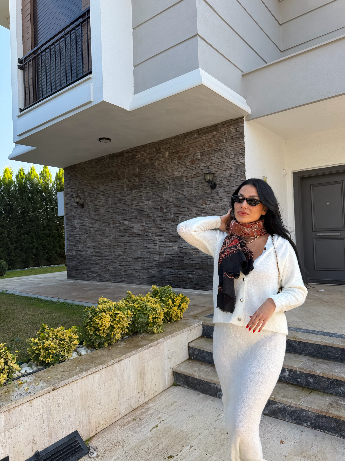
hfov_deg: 56.8
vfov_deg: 71.6
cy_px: 230
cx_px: 172
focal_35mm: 24
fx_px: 319
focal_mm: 6.76
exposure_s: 1/920
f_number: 1.78
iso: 80
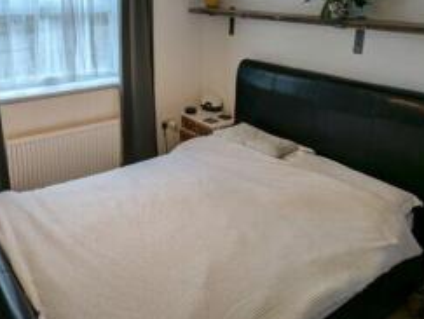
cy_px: 86
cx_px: 143
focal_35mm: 31
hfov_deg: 57.1
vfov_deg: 44.3
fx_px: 380
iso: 48
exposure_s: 1/24.8
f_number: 2.2
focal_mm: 1.95
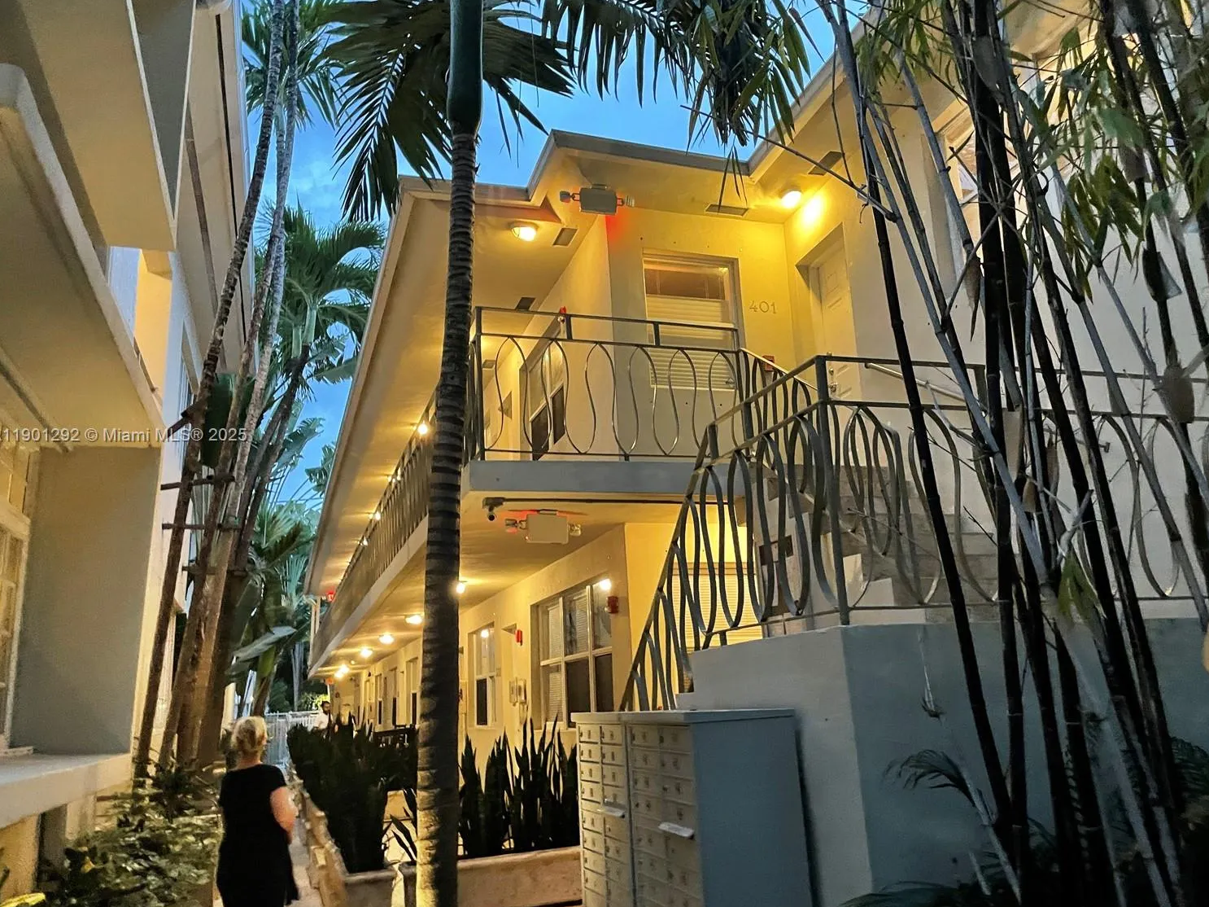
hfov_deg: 63.4
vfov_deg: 49.7
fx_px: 978
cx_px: 638
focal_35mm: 28
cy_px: 436
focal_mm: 4.2
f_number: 1.6
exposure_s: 1/33
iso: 640
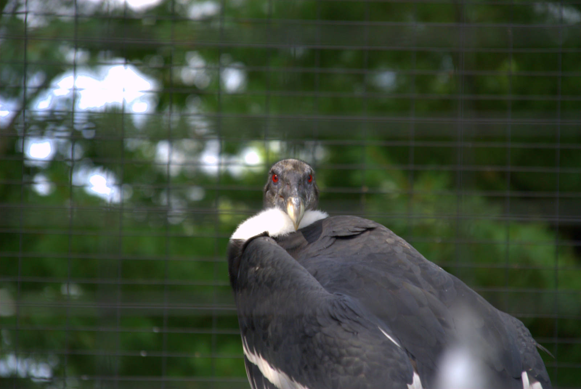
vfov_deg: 4.6
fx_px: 4849
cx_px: 290
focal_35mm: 300
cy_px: 194
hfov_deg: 6.9
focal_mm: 200
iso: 400
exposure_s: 1/200
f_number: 6.3
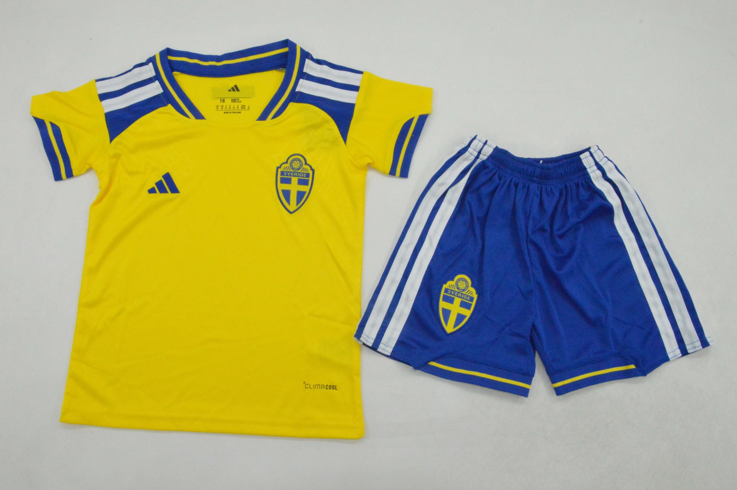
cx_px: 368
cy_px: 245
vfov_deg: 41.6
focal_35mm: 32
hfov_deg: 59.5
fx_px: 644
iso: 6400
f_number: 25
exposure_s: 1/200
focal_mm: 21
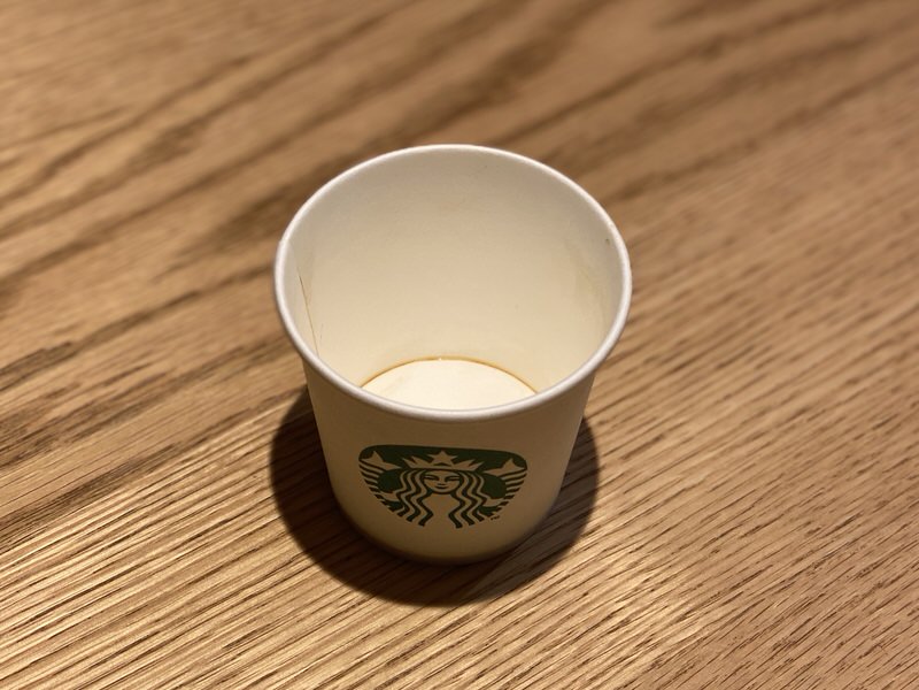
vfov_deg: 28.0
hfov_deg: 36.8
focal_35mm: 52
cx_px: 460
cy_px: 345
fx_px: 1381
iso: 40
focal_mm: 6
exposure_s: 1/120
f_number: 2
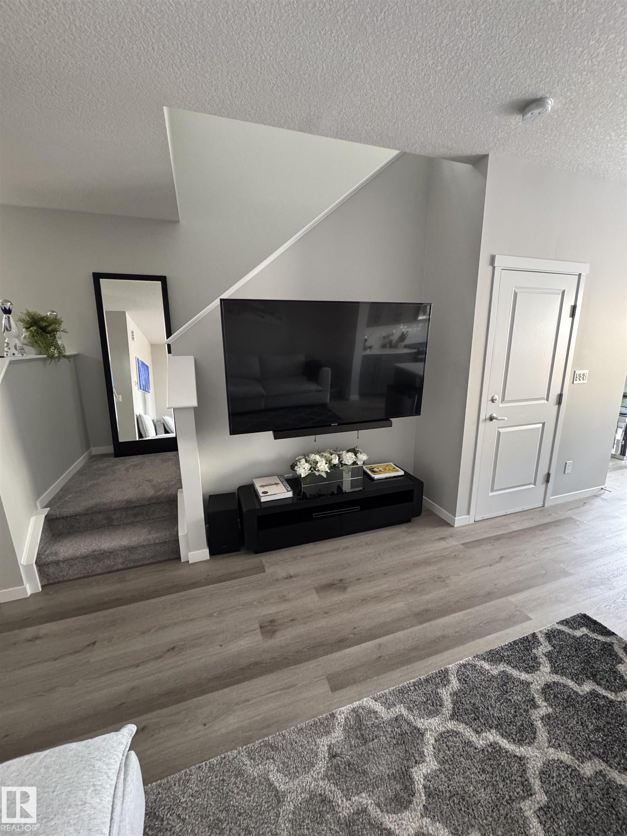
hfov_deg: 85.7
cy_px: 418
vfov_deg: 102.1
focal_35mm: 14
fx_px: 338
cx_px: 314
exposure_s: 1/60
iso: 640
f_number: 2.2
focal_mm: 2.22
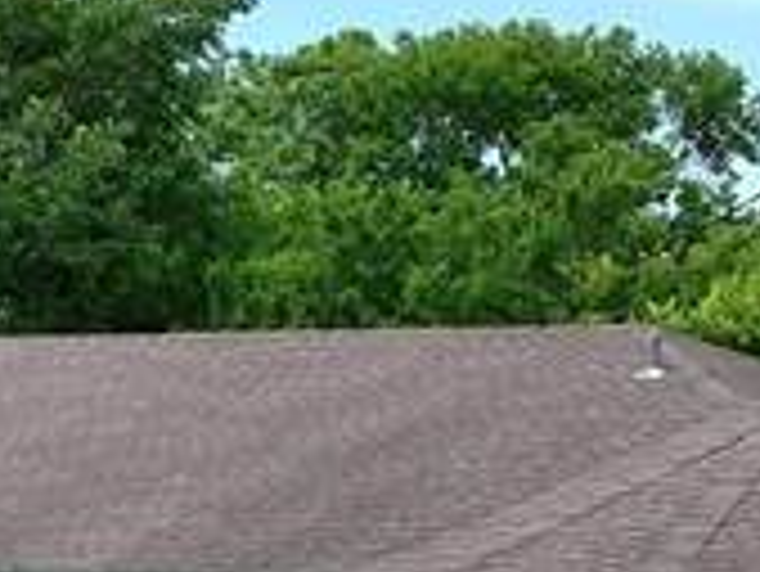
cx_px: -378
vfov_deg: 9.9
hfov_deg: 12.9
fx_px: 3186
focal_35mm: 145
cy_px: 867
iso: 100
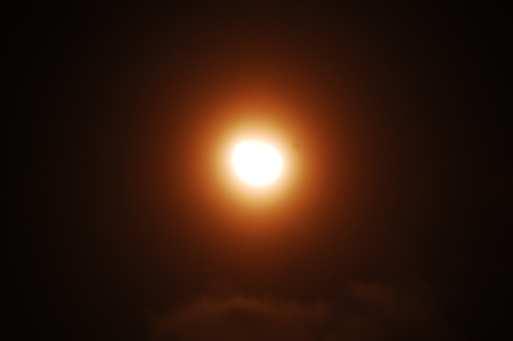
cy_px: 170
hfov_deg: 6.9
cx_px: 256
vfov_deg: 4.6
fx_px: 4270
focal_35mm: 300
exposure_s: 2
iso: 200
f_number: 5.6
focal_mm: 200
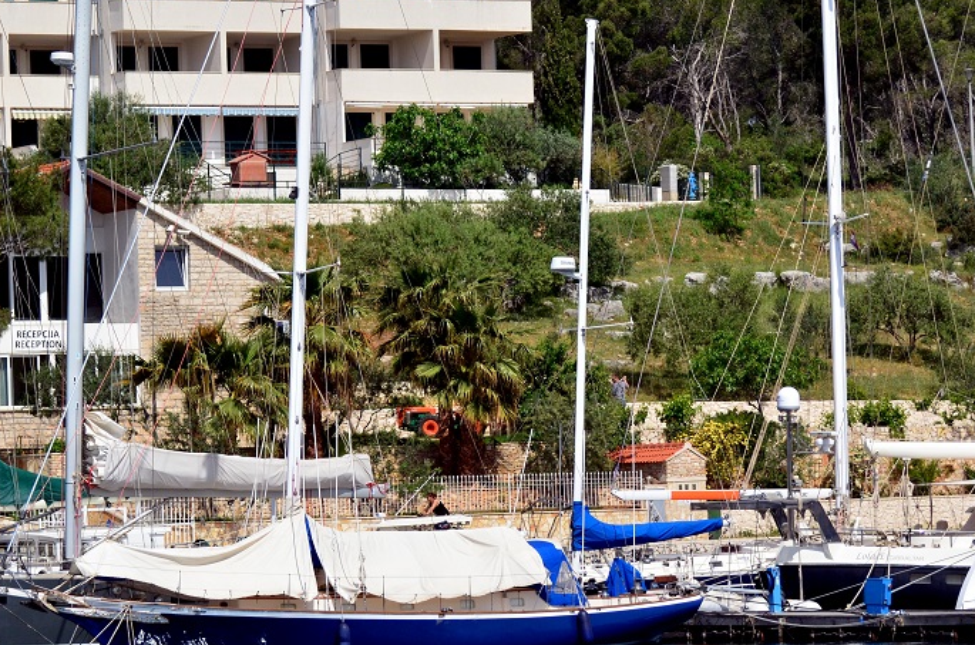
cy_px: 253
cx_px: 576
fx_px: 5322
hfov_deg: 10.5
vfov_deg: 6.9
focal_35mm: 197
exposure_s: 1/8000
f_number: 4.5
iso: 640
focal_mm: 90
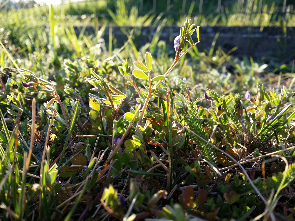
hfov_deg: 58.3
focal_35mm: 31
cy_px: 110
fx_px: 264
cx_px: 148
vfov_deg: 45.5
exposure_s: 1/217
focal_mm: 4.13
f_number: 2.2
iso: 50
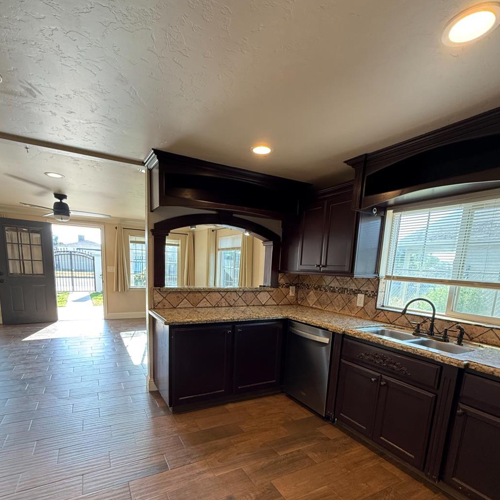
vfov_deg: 78.8
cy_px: 322
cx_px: 242
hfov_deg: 80.7
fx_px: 294
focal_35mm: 18
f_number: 2.2
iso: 250
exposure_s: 1/120
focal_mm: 2.22
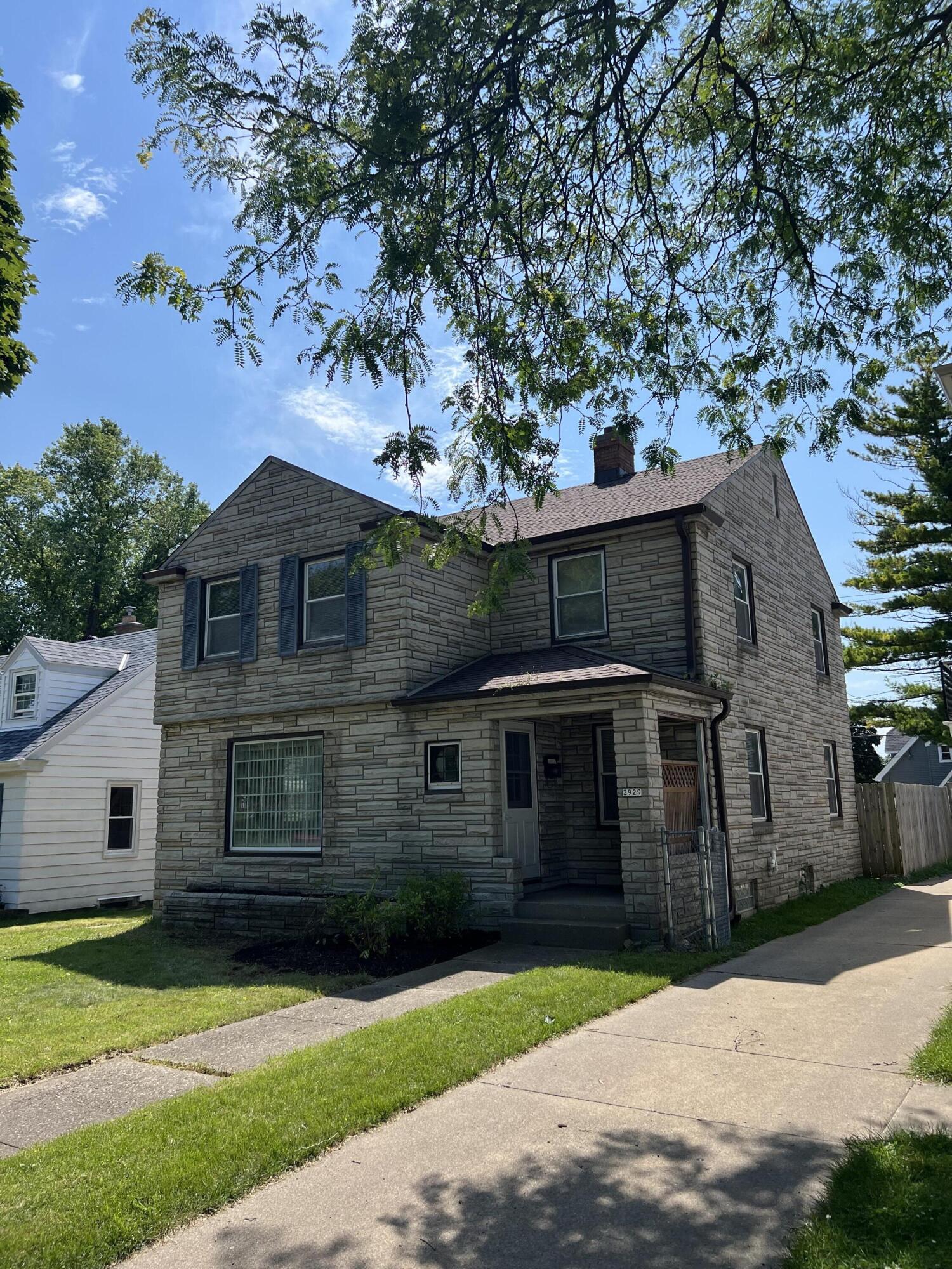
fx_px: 953
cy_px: 634
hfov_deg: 53.1
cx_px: 476
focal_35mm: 26
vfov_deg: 67.3
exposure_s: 1/3704
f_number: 1.5
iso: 50
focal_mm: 5.7
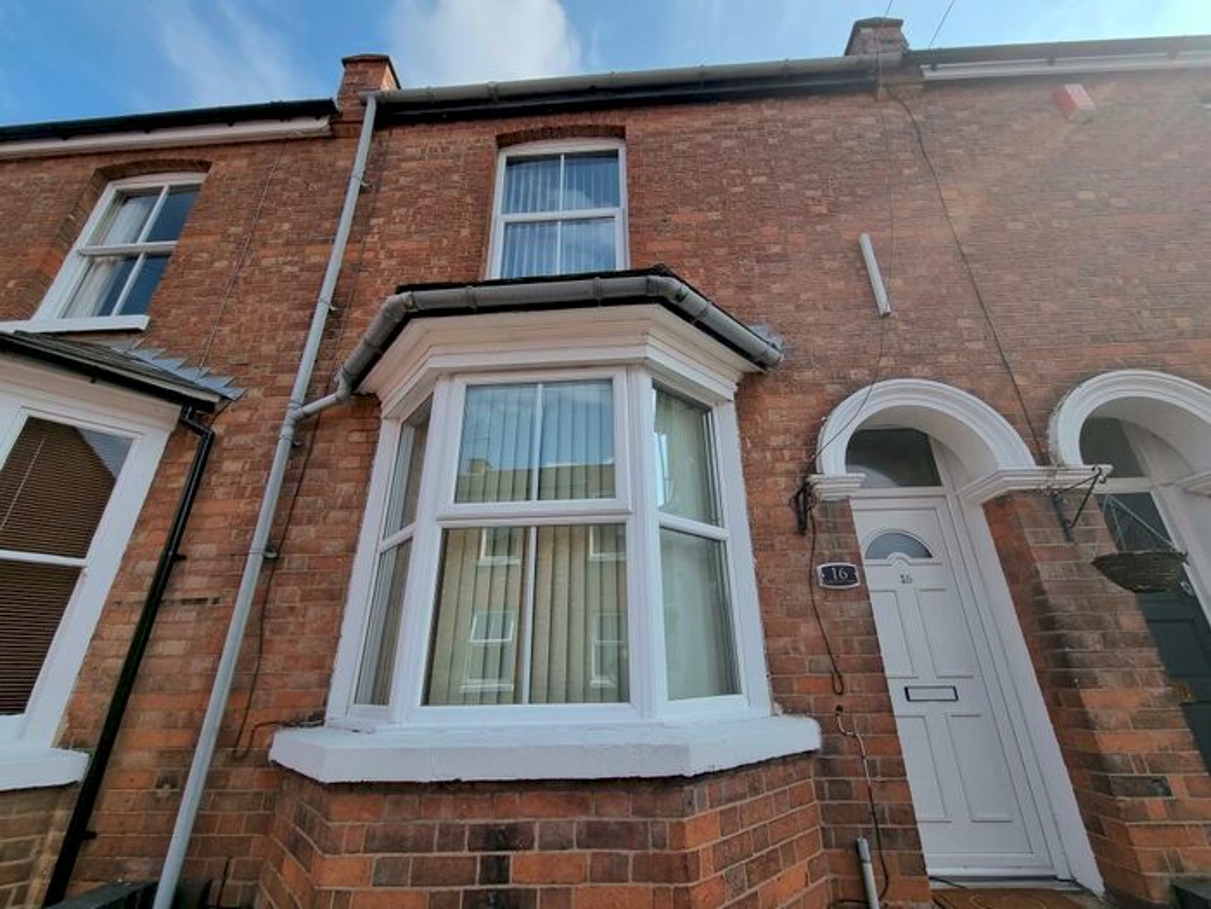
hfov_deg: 106.2
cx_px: 606
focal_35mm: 13
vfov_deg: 89.9
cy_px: 454
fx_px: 455
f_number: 2.2
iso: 50
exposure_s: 1/1204
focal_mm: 2.2
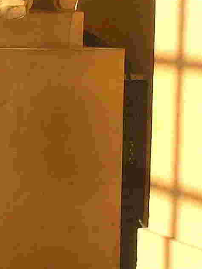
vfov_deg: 13.1
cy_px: 69
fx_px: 1167
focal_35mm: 150
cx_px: -38
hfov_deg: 9.8
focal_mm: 4.15
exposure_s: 1/1953
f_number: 2.2
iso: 32
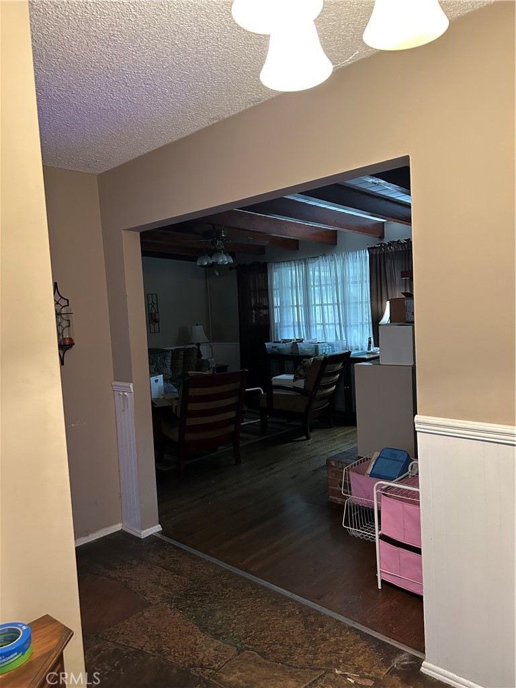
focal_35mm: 26
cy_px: 344
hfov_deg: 53.1
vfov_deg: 67.3
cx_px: 258
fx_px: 517
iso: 500
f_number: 1.5
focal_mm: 5.7
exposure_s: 1/40
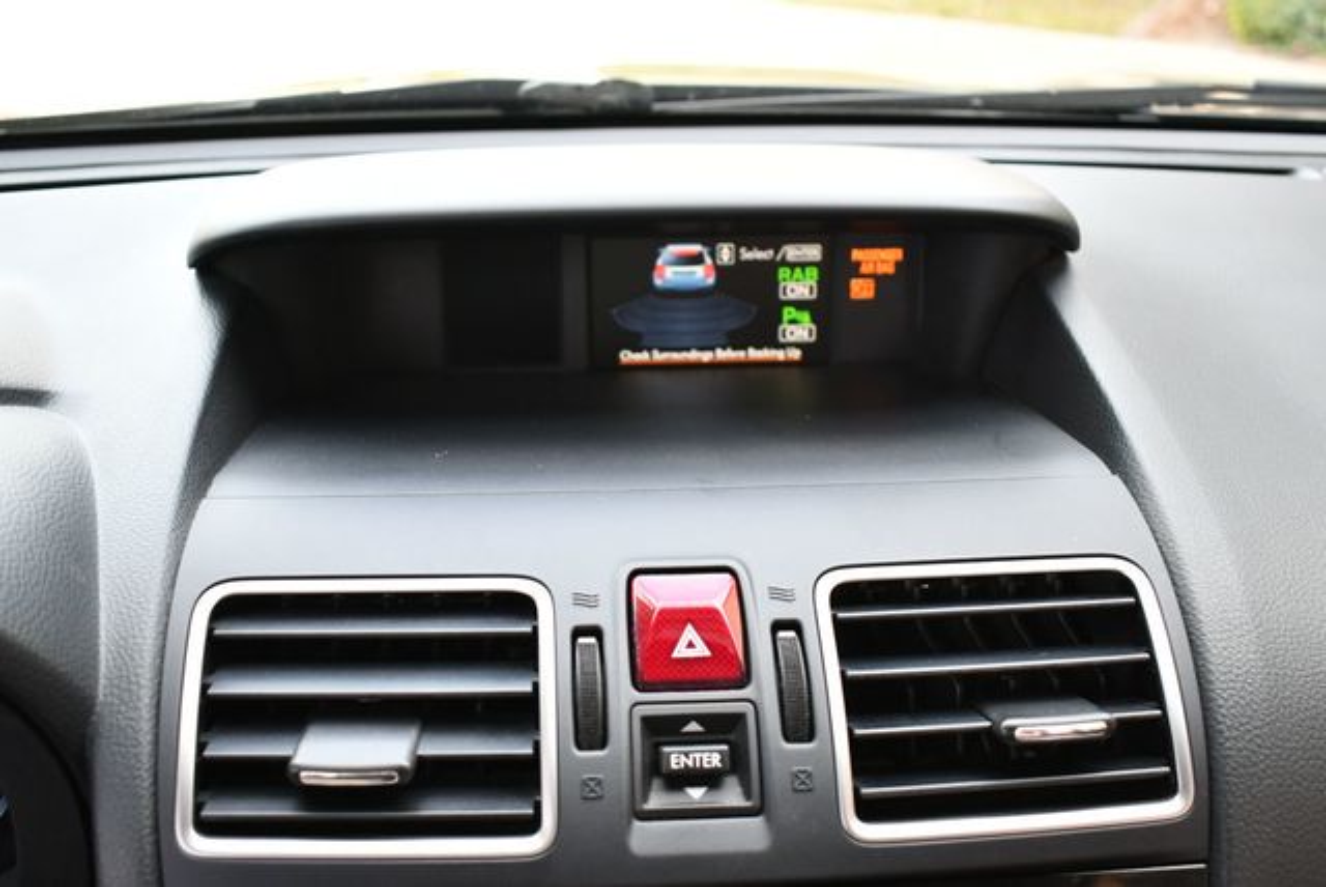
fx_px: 1622
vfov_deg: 30.6
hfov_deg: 44.5
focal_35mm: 44
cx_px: 663
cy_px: 444
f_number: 3.8
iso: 640
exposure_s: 1/250
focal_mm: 22
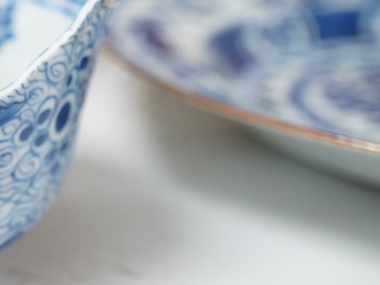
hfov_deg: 19.6
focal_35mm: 96
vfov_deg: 15.3
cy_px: 78
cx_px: -37
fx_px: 1053
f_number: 7.1
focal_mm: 30
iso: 1250
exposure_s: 1/125
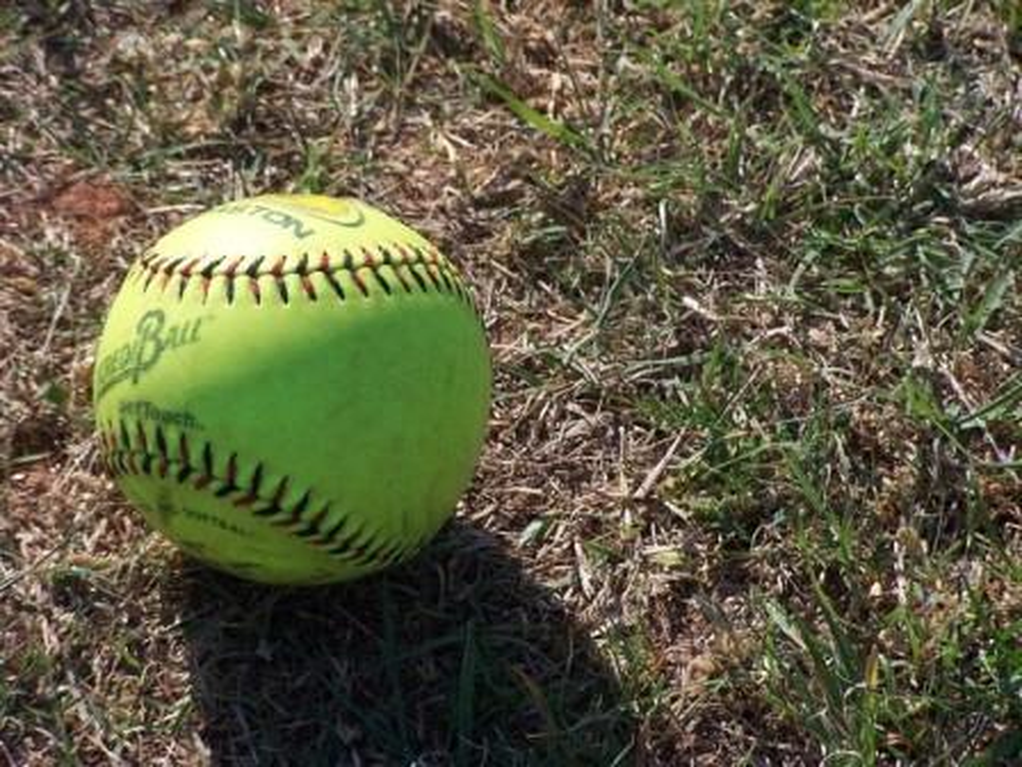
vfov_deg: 6.2
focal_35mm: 238
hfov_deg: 8.3
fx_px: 7027
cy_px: 384
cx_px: 511
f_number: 4.5
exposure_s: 1/500
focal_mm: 39.5
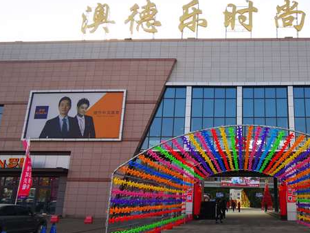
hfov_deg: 58.0
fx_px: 260
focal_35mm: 29
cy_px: 136
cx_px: 239
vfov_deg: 48.0
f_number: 2.2
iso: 50
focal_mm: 2.26
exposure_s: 1/541
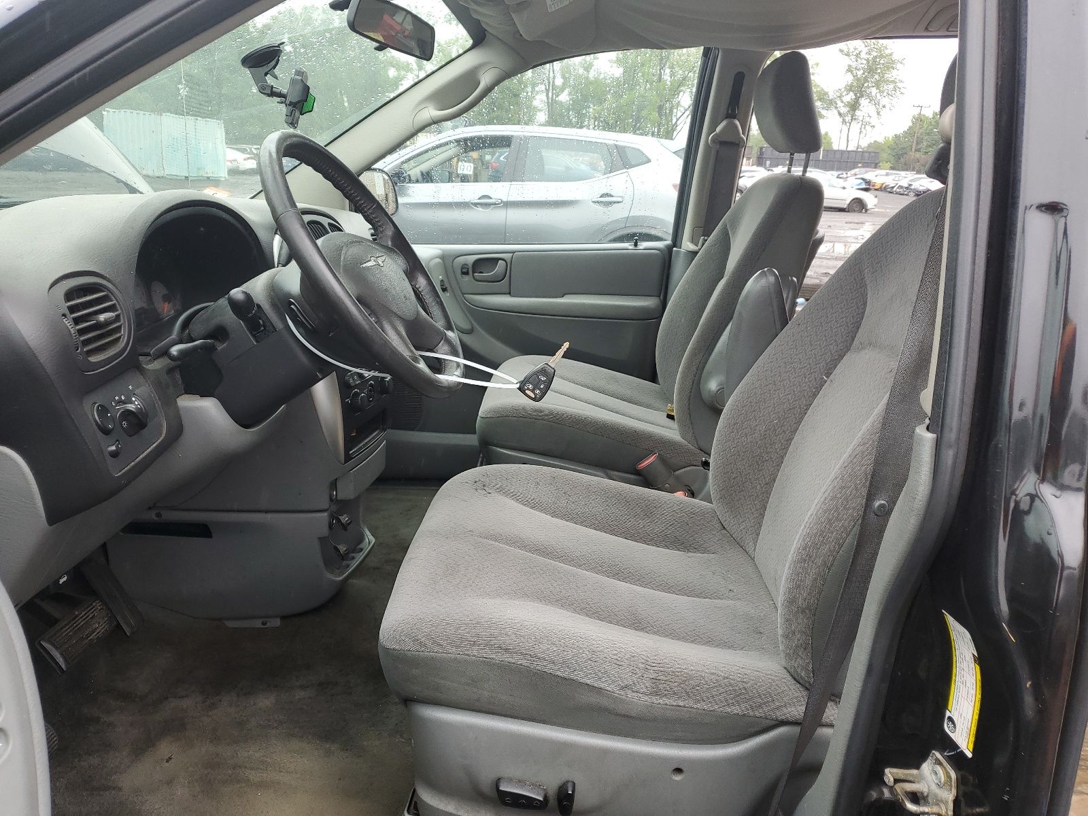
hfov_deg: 67.3
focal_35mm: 26
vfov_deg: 53.1
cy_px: 408
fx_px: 817
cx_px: 544
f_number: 1.5
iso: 50
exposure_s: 1/172
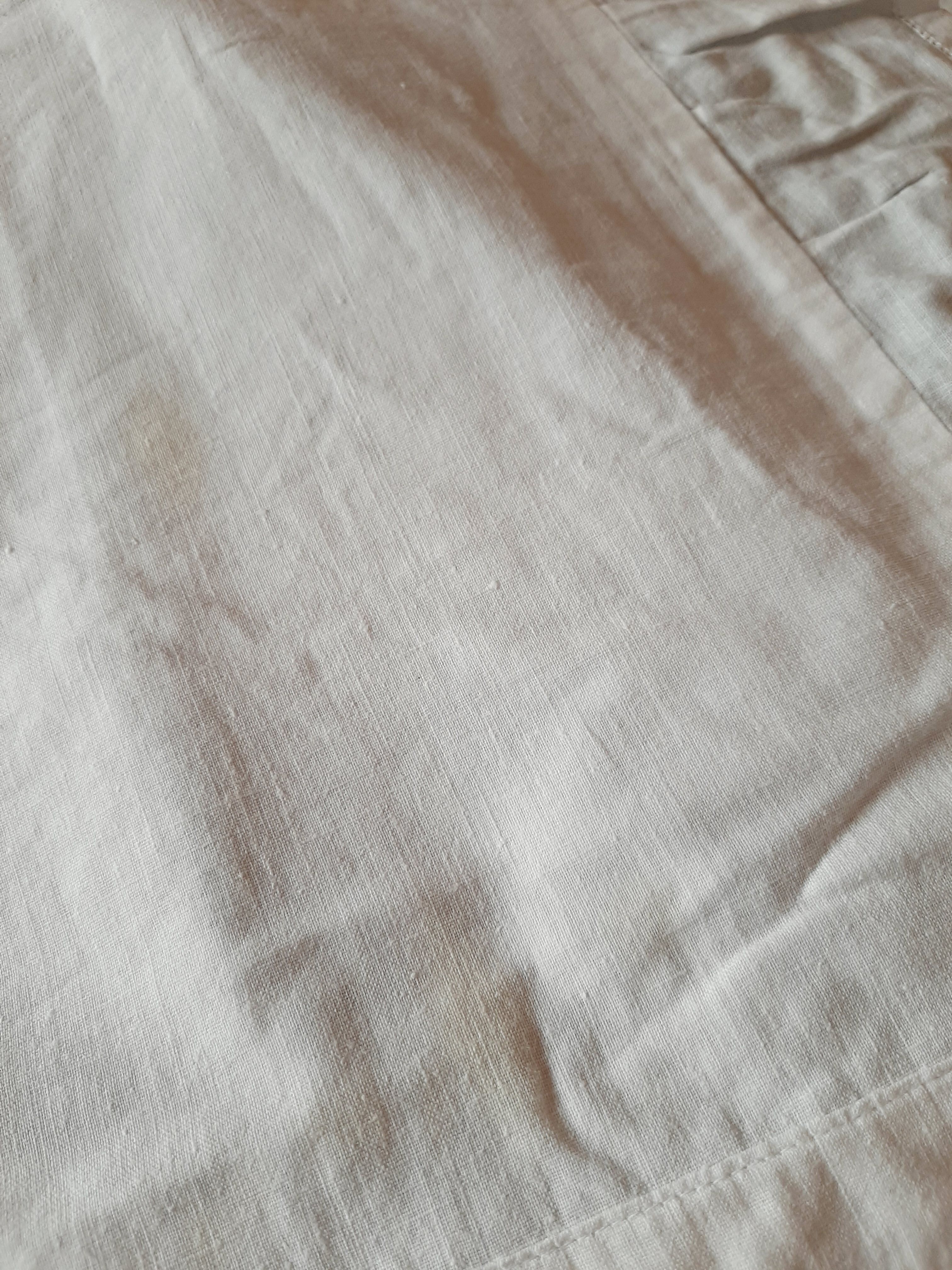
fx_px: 953
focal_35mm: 26
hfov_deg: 53.1
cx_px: 476
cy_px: 635
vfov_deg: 67.3
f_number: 1.7
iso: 40
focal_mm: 3.93
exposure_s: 1/109
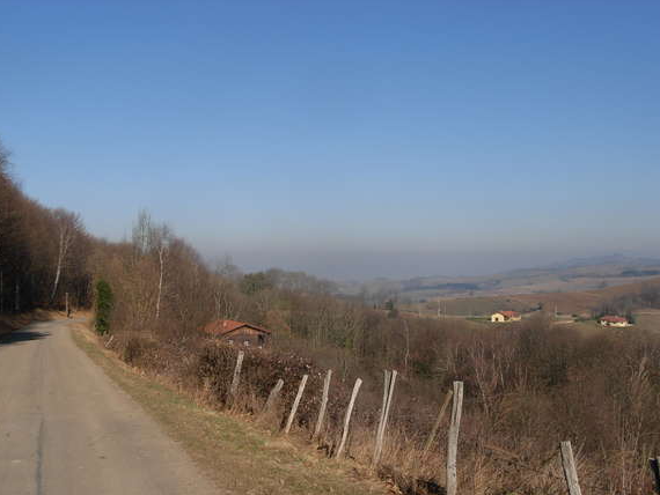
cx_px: 322
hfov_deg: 46.8
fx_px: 763
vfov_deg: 36.0
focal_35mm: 40
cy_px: 257
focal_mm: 6.3
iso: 79
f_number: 4.9
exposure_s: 1/703
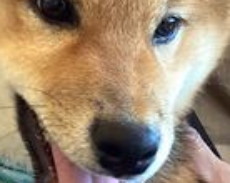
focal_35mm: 132
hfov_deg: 14.6
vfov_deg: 11.6
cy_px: 153
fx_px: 897
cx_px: 135
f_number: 2.4
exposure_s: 1/60
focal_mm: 3.3
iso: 80
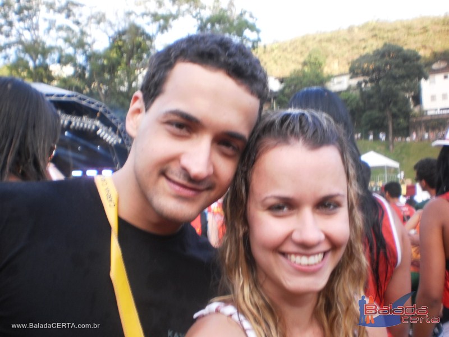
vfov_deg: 39.7
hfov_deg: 51.4
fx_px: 467
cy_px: 168
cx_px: 224
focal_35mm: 36
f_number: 3.1
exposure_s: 1/40
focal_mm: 6.3
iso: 100
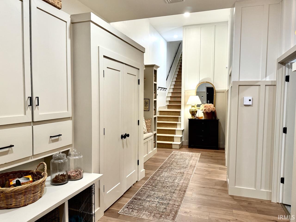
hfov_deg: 71.6
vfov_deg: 56.8
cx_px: 148
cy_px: 111
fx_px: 205
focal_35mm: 24
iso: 200
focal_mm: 6.76
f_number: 1.78
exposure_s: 1/60
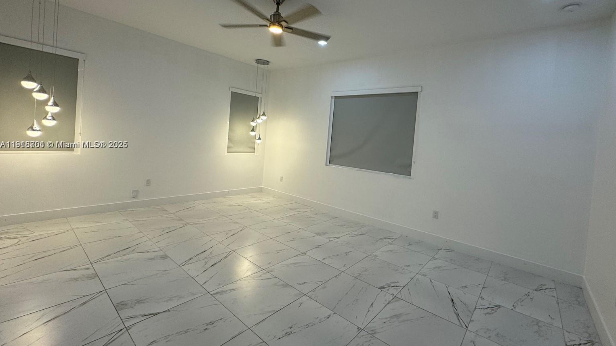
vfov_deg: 66.7
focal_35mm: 16
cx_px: 322
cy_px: 145
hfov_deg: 99.3
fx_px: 261
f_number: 2.2
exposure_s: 1/120
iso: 80
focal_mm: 2.22
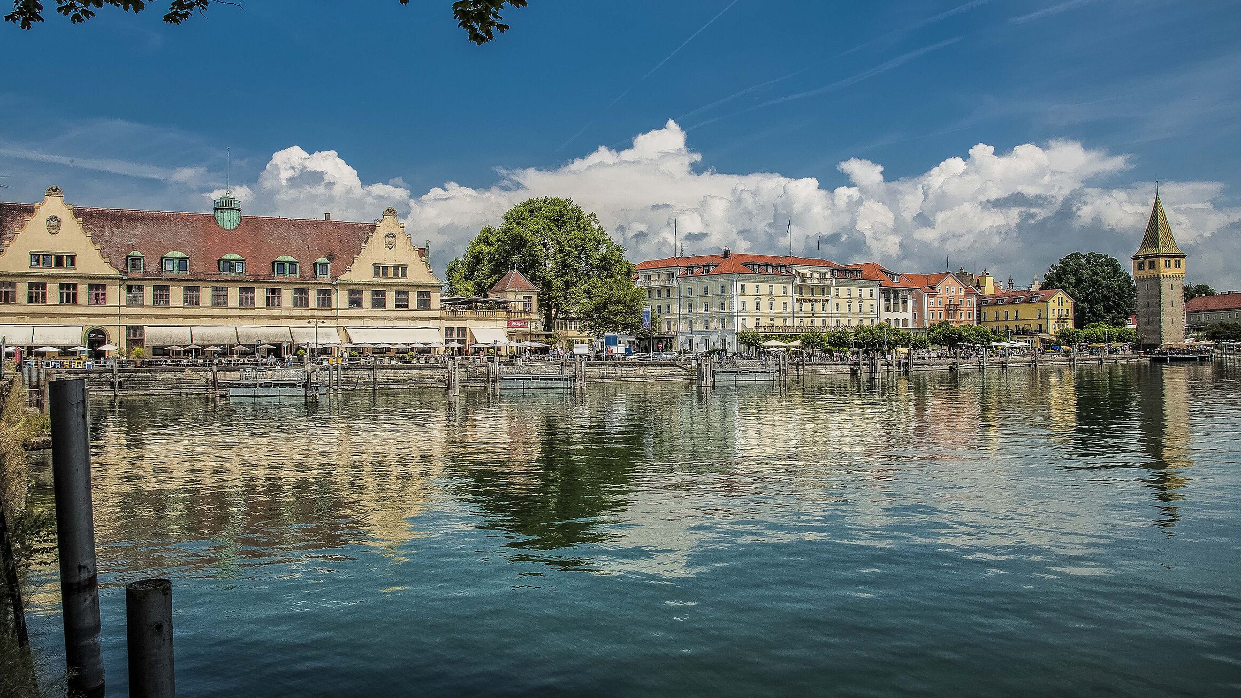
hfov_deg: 71.9
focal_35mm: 26
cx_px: 615
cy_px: 296
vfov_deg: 44.3
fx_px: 856
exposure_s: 1/160
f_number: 20
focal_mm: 24
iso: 250
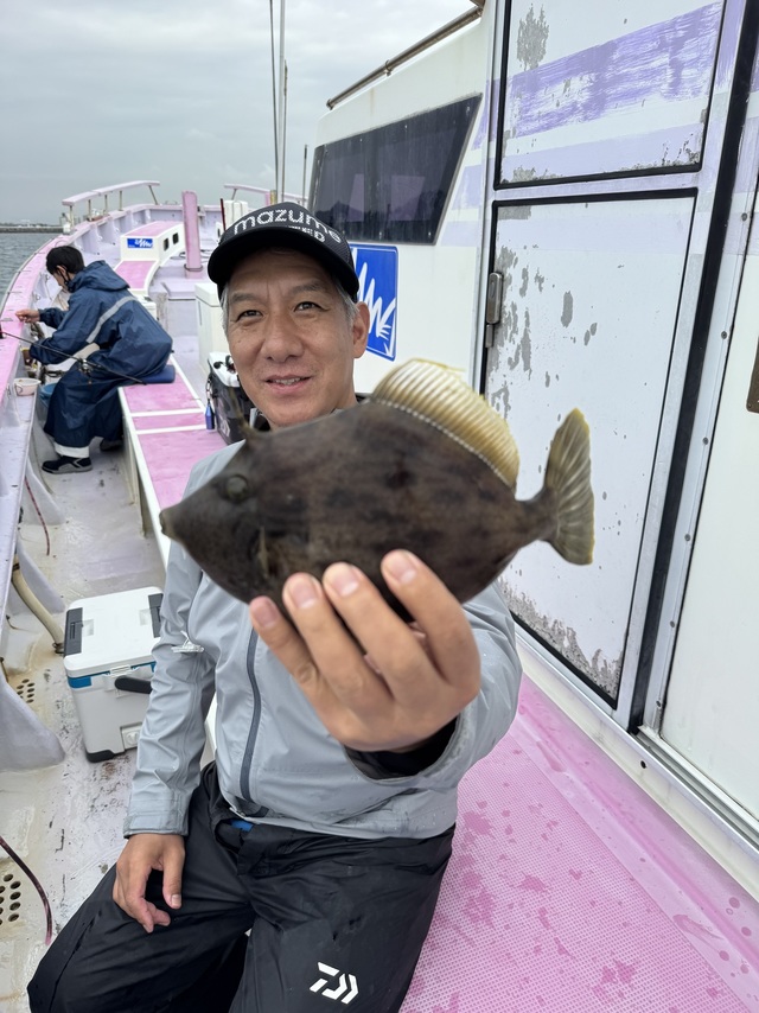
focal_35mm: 24
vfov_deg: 71.6
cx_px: 380
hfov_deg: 56.8
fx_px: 702
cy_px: 506
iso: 80
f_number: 1.78
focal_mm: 6.76
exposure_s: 1/1923
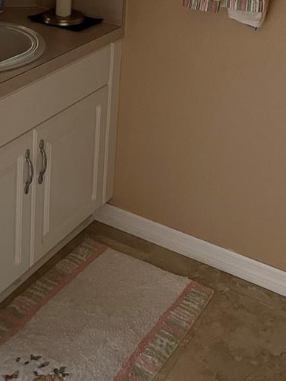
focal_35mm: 58
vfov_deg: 30.8
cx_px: 150
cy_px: -2
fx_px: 639
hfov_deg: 25.2
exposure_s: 1/40
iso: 640
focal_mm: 5.1
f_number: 1.6
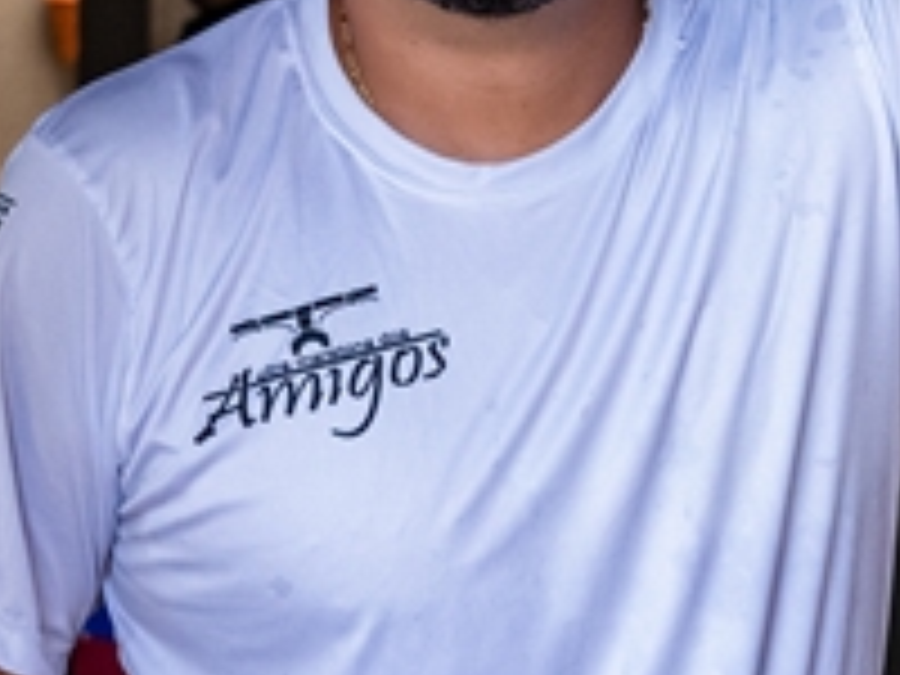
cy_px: 351
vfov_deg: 11.6
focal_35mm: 128
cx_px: 628
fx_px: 3328
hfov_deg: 15.4
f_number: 2.5
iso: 2500
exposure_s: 1/1600
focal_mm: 24
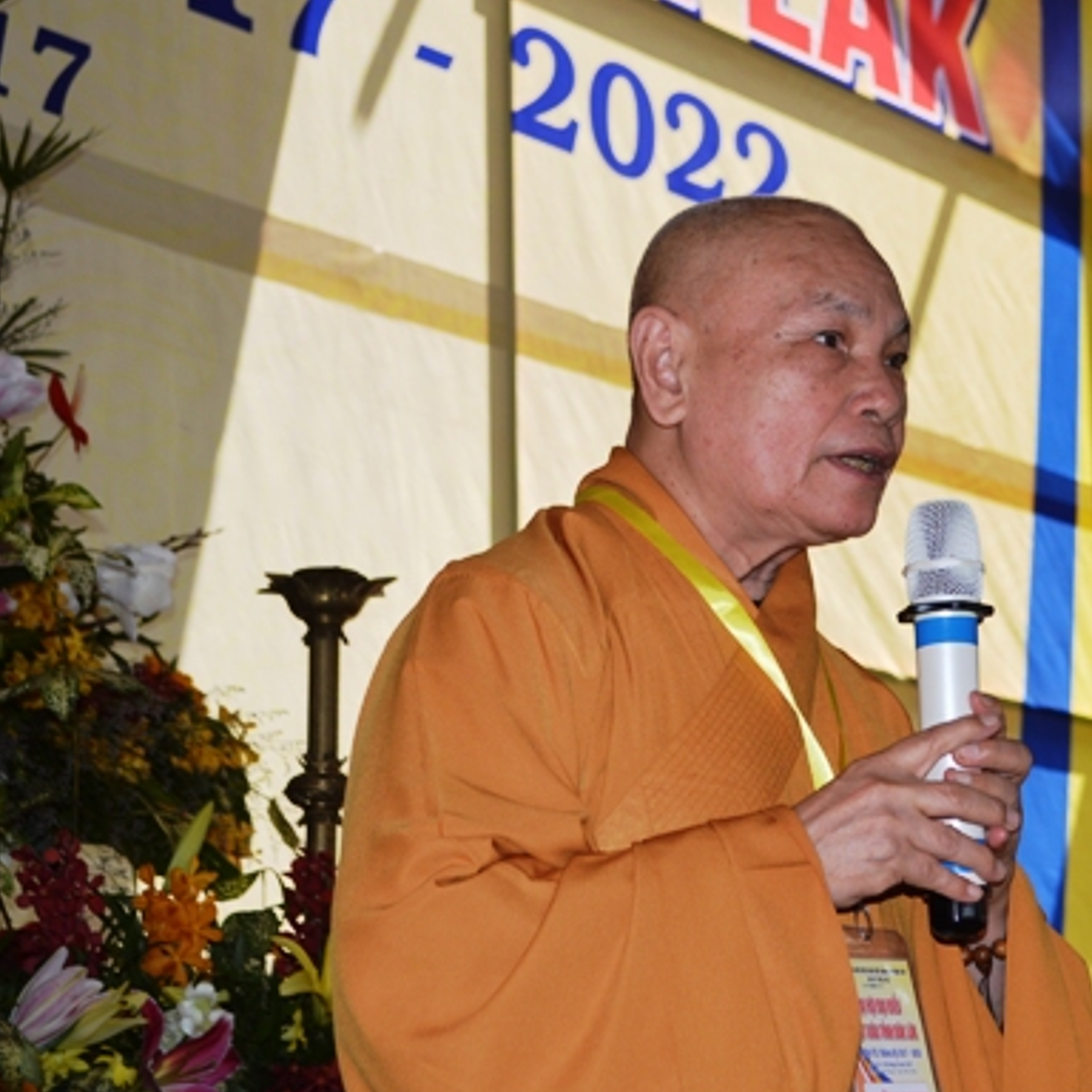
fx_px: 3034
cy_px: 586
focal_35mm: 85
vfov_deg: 20.4
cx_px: 876
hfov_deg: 20.2
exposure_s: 1/125
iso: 160
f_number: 5.3
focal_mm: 40
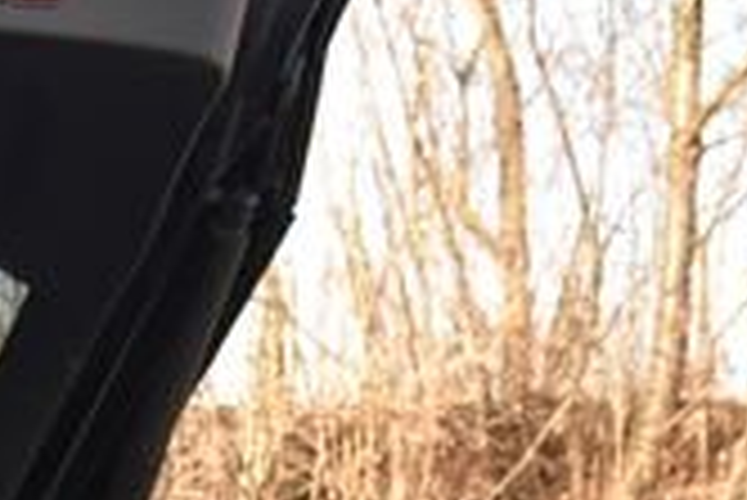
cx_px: -806
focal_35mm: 148
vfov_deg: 8.6
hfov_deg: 12.1
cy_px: 1158
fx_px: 3074
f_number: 6.3
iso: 500
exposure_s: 1/160
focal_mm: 24
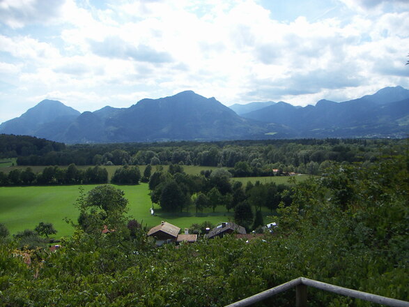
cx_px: 204
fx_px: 425
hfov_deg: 51.4
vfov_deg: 39.6
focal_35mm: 36
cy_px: 154
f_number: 6.7
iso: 50
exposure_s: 1/250
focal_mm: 4.7
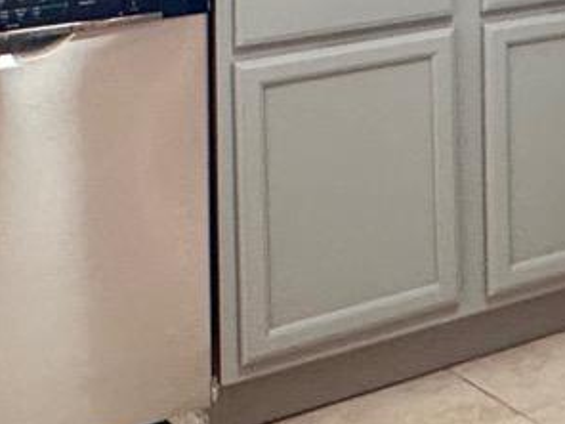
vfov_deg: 13.9
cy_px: -294
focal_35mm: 97
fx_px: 1583
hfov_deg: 16.9
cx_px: 1004
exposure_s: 1/120
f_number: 2.2
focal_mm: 2.22
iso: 250
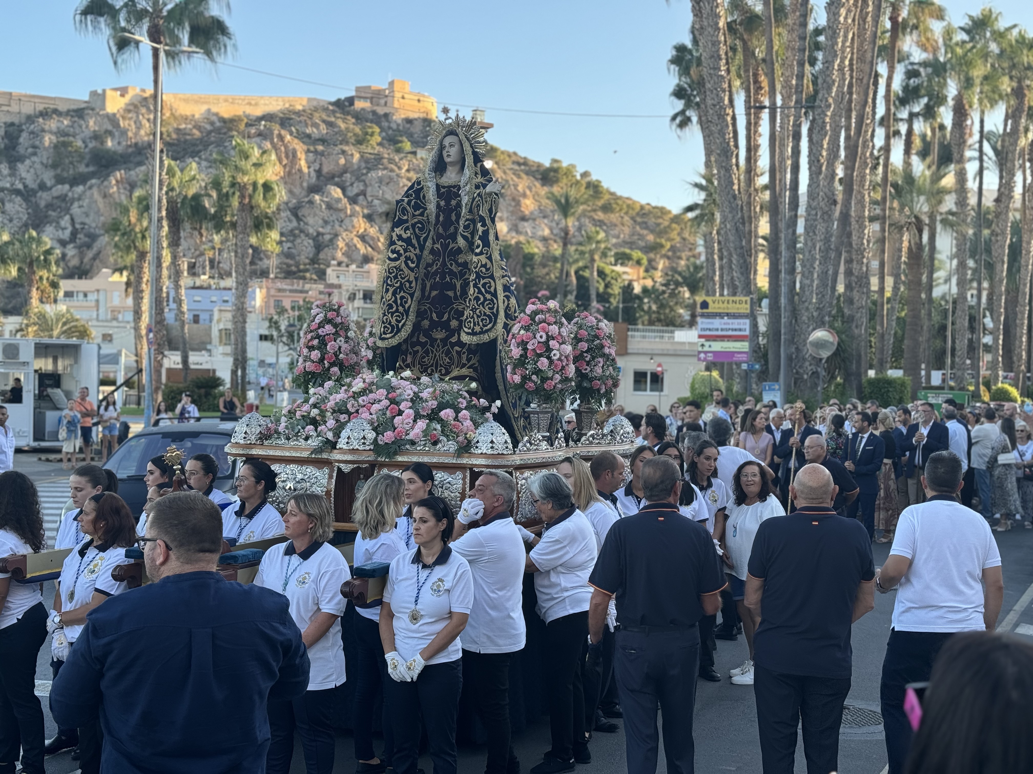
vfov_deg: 30.3
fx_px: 1432
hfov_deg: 39.7
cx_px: 516
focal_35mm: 48
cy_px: 387
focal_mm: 6.76
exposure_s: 1/420
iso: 64
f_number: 1.78
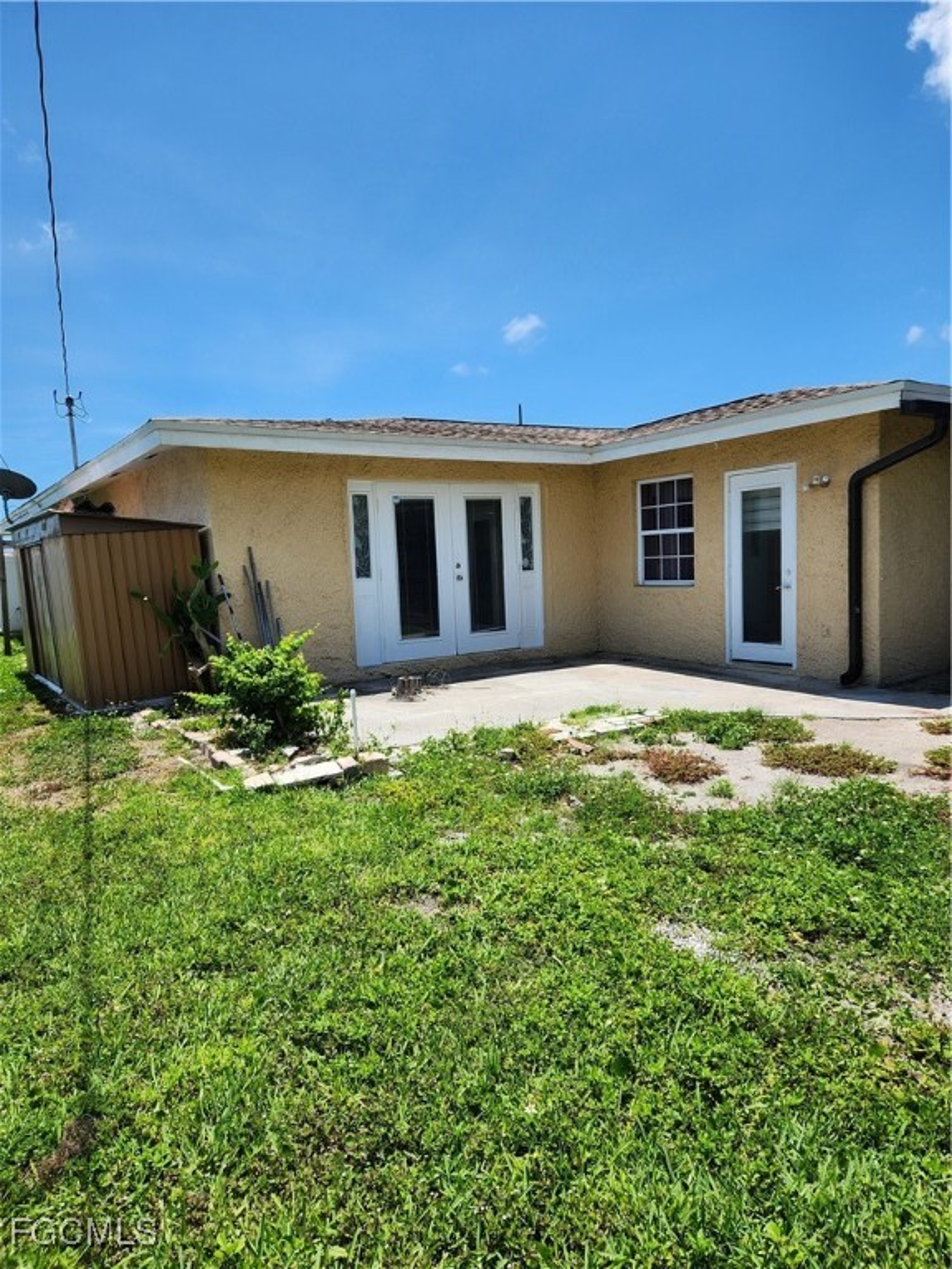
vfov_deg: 73.9
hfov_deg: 58.9
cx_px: 476
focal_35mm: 23
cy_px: 634
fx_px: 843
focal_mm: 5.4
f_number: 1.8
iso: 20
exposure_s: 1/2043
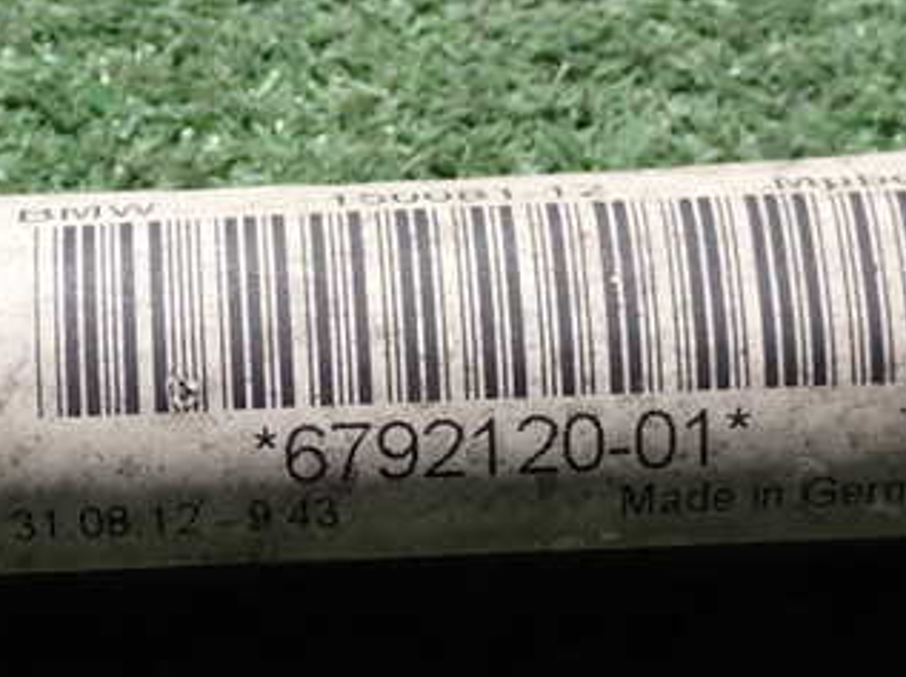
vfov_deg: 11.6
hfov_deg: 15.5
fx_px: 3320
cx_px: 340
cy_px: 411
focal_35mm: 127
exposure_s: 1/400
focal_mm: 11.88
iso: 100
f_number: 5
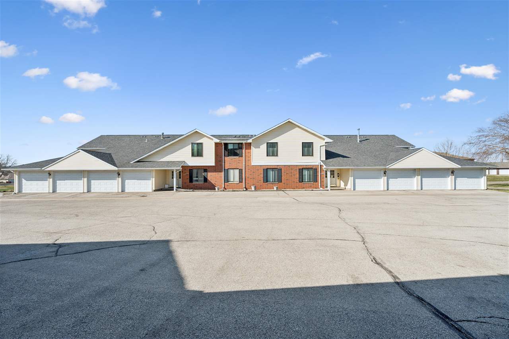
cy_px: 170
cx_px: 254
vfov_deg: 73.7
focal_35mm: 16
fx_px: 226
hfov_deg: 96.7
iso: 400
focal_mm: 16
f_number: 8
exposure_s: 1/2000
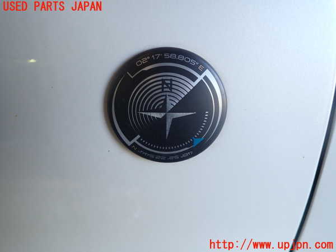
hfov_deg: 69.4
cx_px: 168
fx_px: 243
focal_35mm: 25
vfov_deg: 54.9
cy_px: 126
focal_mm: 4.5
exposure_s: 1/60
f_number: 2
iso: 125
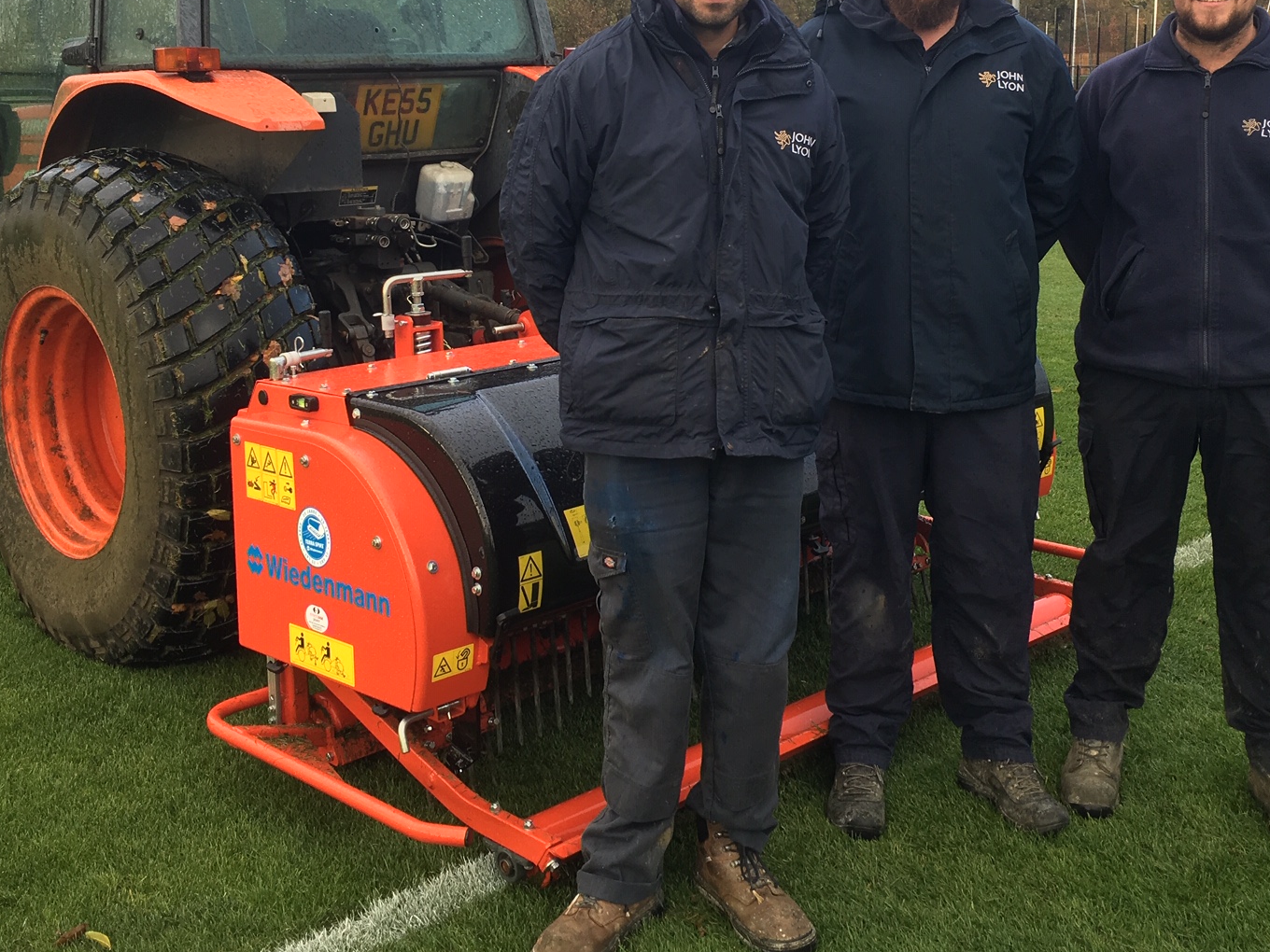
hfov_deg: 43.9
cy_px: 273
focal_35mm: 43
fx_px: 1578
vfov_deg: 33.1
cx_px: 635
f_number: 2.2
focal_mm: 4.15
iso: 25
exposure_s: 1/100
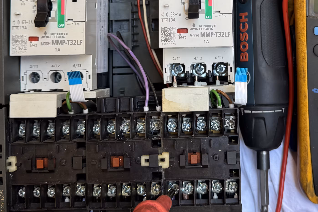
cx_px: 229
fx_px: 450
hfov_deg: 38.1
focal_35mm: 51
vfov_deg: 25.7
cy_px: 26
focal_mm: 6.76
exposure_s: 1/121
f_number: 1.78
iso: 64
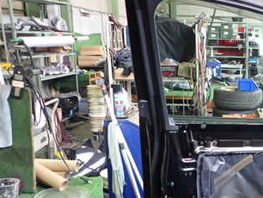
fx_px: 373
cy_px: 143
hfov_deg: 35.7
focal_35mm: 49
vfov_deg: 29.4
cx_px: 253
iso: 250
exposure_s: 1/30
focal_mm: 4.5
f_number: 2
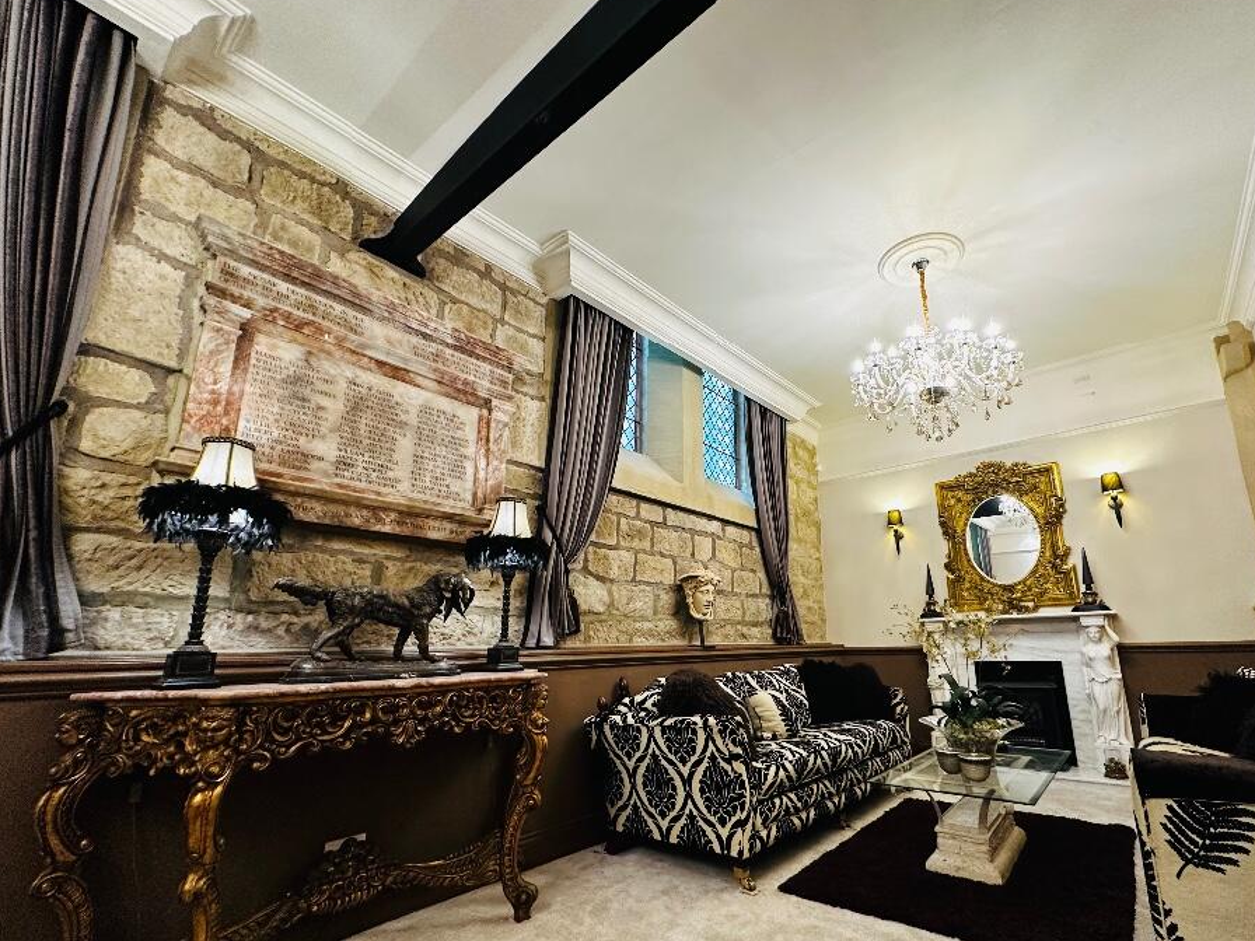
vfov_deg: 77.9
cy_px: 517
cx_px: 705
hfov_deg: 94.0
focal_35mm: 16
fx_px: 580
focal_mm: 2.22
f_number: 2.2
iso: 250
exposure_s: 1/50
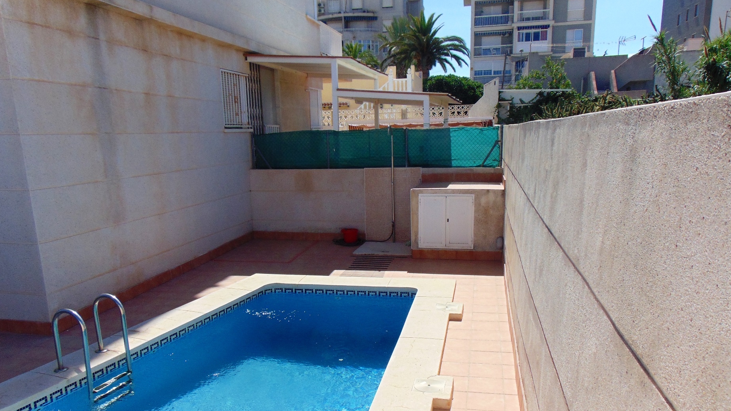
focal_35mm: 28
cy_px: 262
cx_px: 358
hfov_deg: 67.9
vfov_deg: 41.1
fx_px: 543
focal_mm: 4.5
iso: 80
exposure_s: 1/250
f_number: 7.7
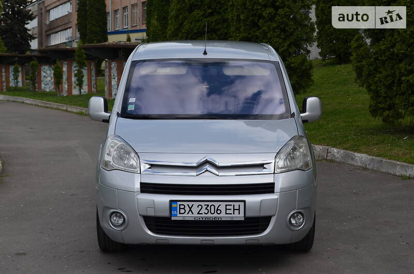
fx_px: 792
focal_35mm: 69
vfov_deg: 19.6
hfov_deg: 29.3
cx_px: 207
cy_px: 137
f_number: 8
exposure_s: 1/250
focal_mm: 46
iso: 140
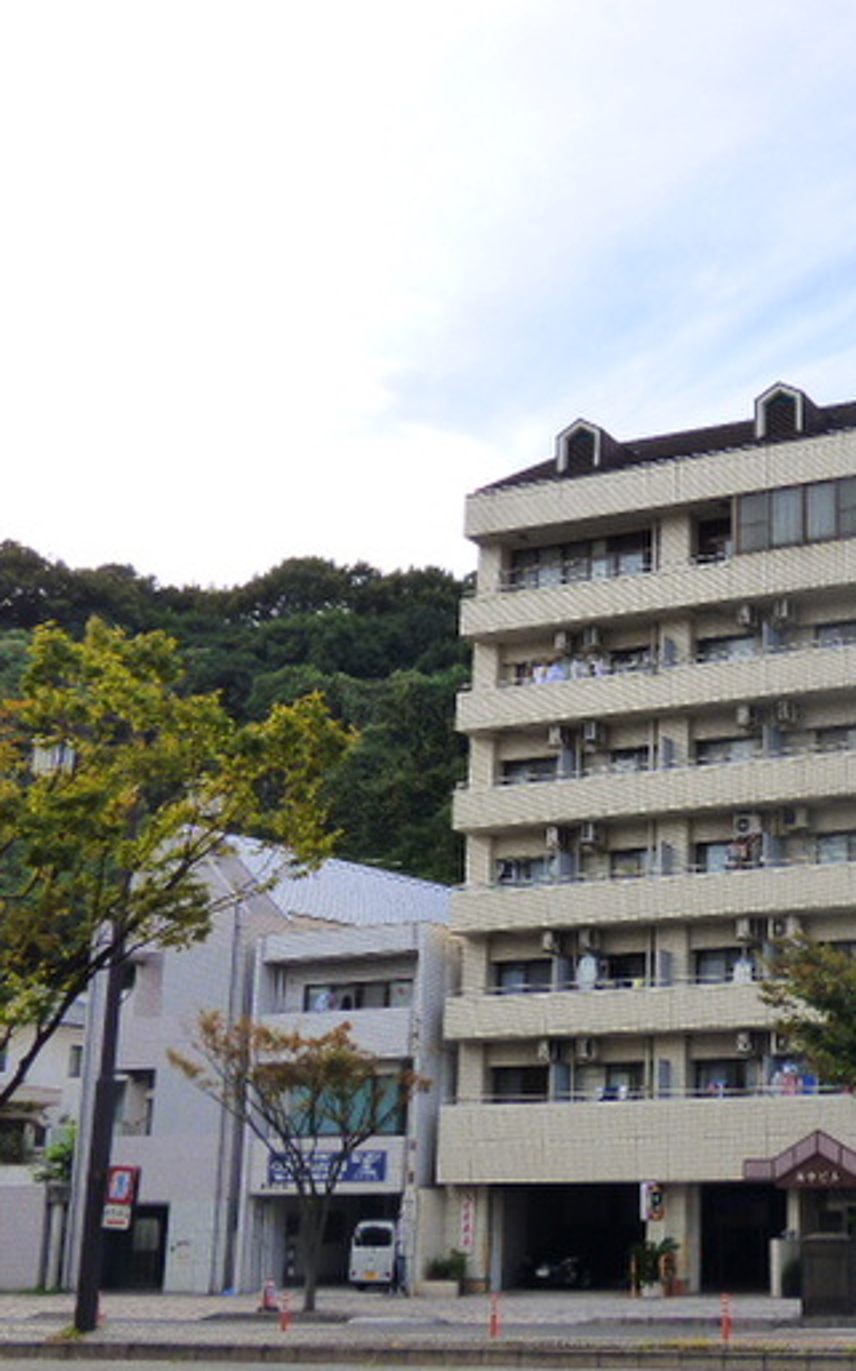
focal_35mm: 52
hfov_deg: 24.2
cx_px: 757
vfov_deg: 38.9
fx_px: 1942
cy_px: 687
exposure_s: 1/500
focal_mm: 6.18
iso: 250
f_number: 3.4
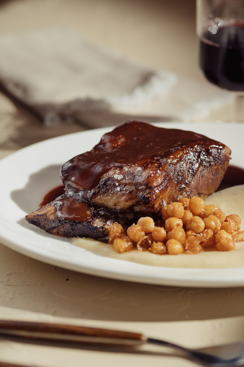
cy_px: 184
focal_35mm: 105
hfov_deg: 13.0
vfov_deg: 19.5
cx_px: 122
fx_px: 1069
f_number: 5.6
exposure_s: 1/160
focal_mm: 105
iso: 200
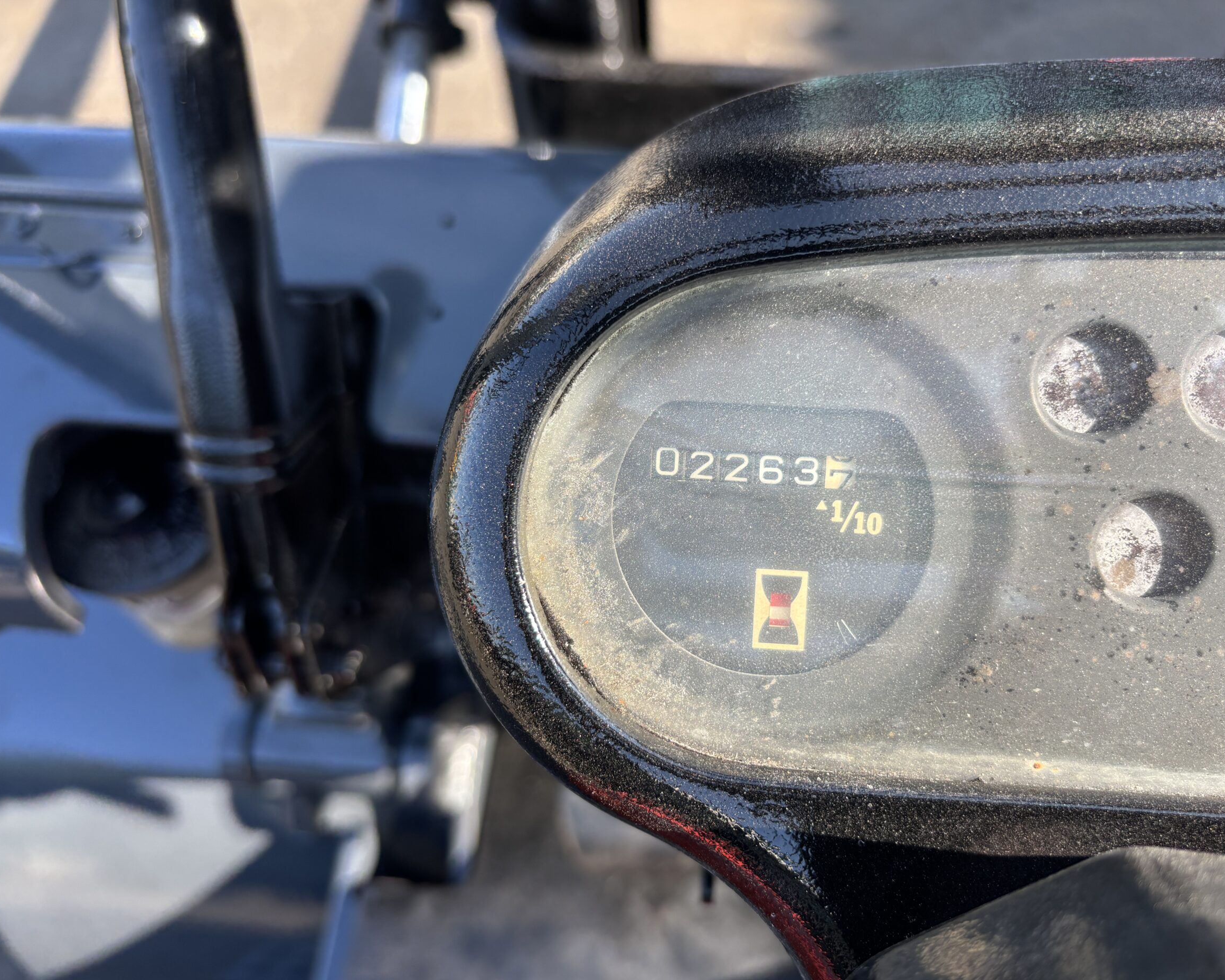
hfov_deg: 62.1
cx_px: 673
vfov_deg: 51.5
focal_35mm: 28
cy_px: 498
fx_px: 1015
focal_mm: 5.96
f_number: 1.6
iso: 50
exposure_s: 1/517
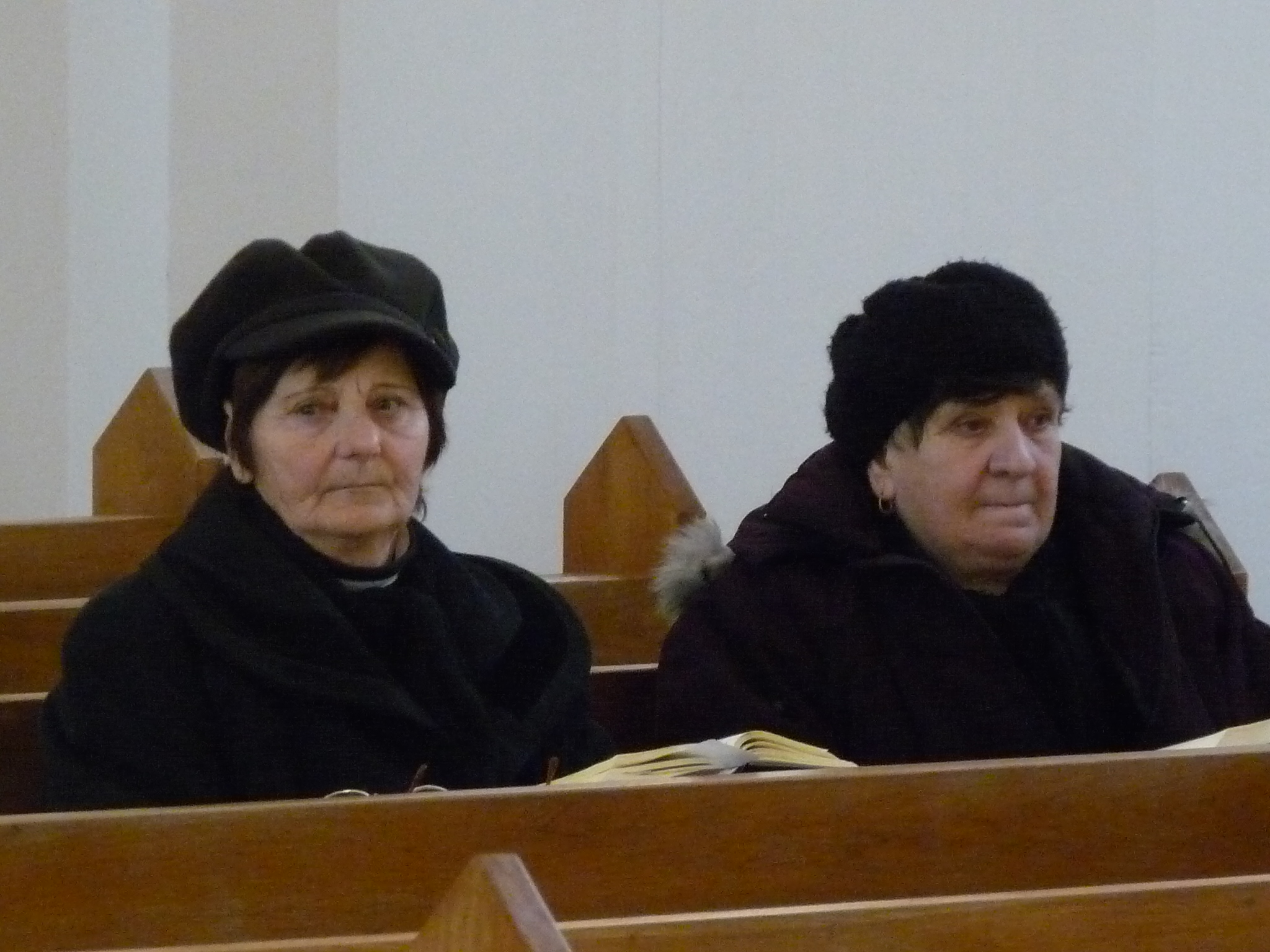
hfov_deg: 5.8
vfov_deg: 4.4
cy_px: 476
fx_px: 12511
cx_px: 635
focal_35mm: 341
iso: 800
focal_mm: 34.2
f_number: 3.7
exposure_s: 1/60
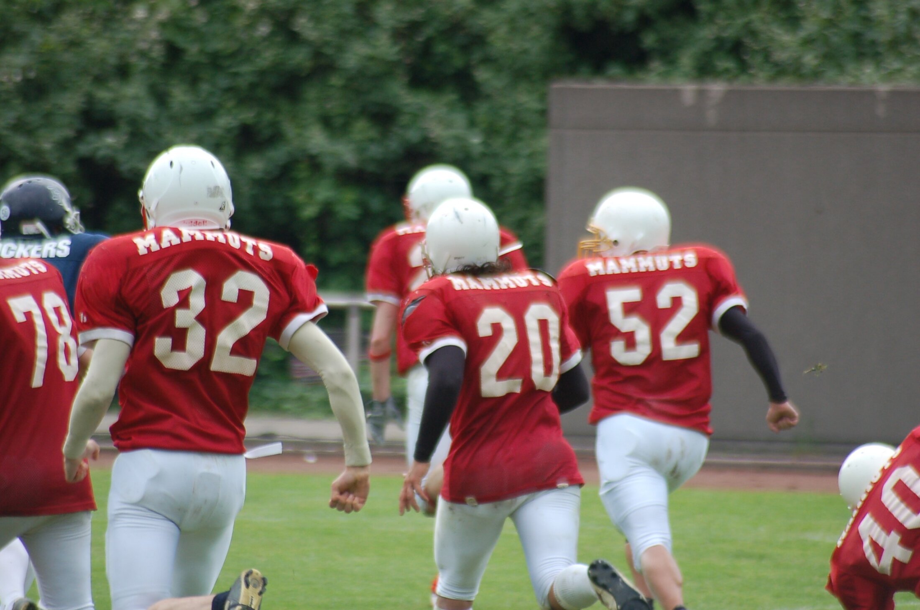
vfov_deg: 3.0
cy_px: 305
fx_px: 11478
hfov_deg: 4.6
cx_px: 460
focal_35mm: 450
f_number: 5.6
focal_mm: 300
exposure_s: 1/500
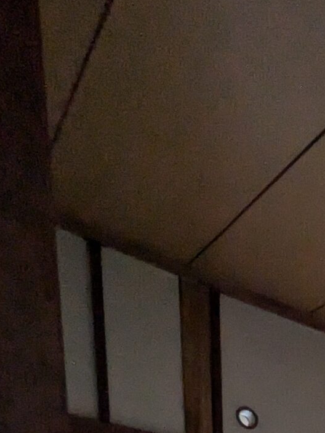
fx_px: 638
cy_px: 746
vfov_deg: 23.3
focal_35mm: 51
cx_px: 587
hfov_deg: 20.3
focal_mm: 1.83
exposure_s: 1/24
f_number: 2.2
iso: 271
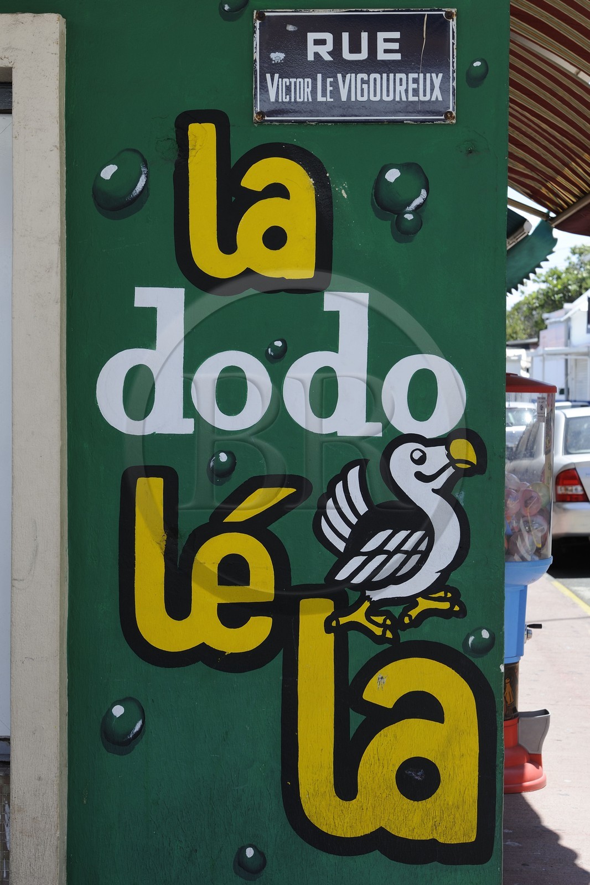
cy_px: 442
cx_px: 295
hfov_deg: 21.9
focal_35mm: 62
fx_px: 1525
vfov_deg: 32.4
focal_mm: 62
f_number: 9
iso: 200
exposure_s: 1/160
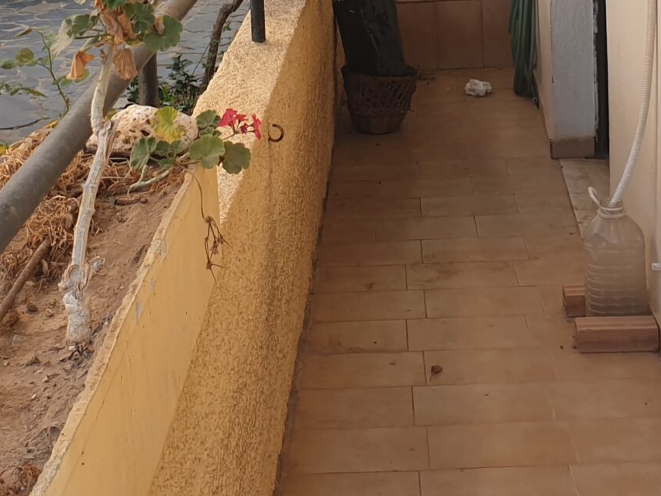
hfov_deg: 25.0
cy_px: -49
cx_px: 350
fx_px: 1490
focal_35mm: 78
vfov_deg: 18.2
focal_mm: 4.3
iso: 50
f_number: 2.4
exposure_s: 1/178
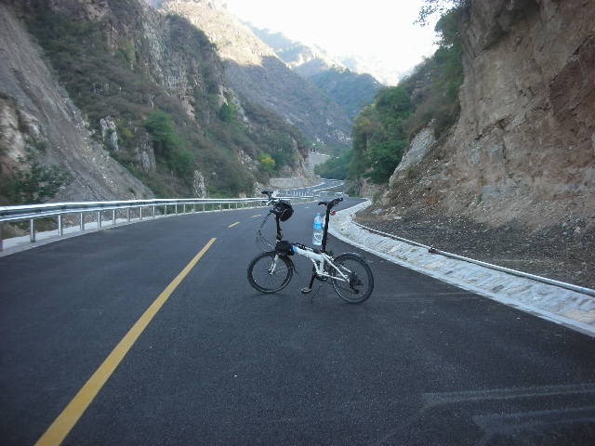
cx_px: 298
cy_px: 223
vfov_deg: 40.7
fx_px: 602
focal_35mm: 35
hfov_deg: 52.6
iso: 50
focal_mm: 5.8
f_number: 3
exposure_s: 1/37.1
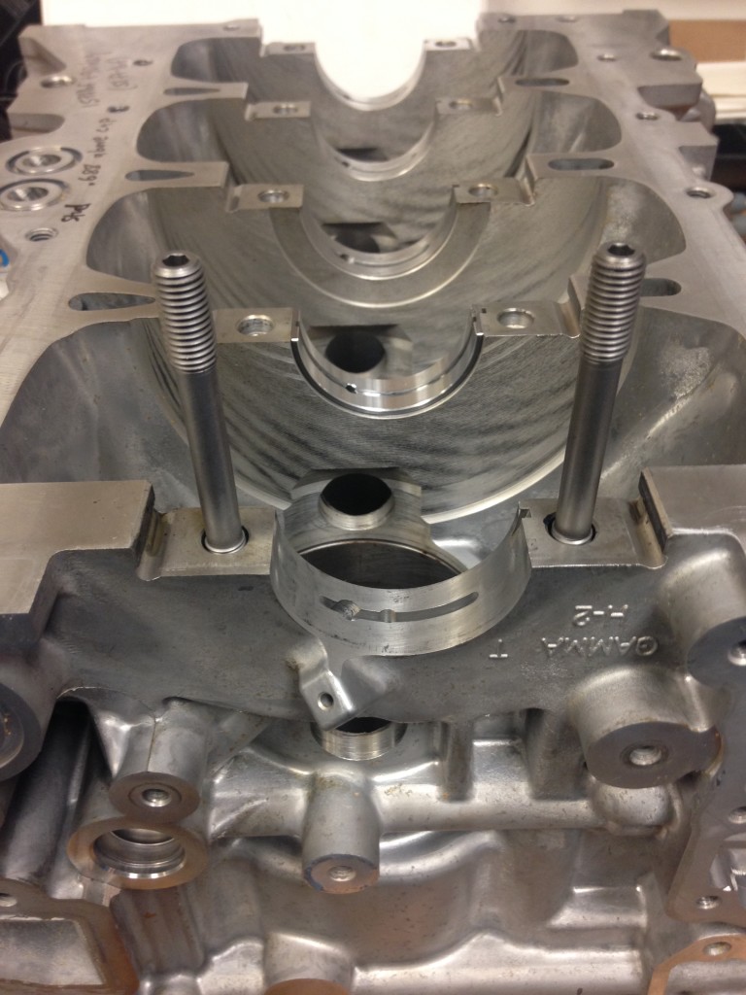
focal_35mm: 33
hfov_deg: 42.9
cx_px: 373
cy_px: 498
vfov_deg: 55.4
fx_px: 948
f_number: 2.4
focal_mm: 4.12
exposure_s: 1/20
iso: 100
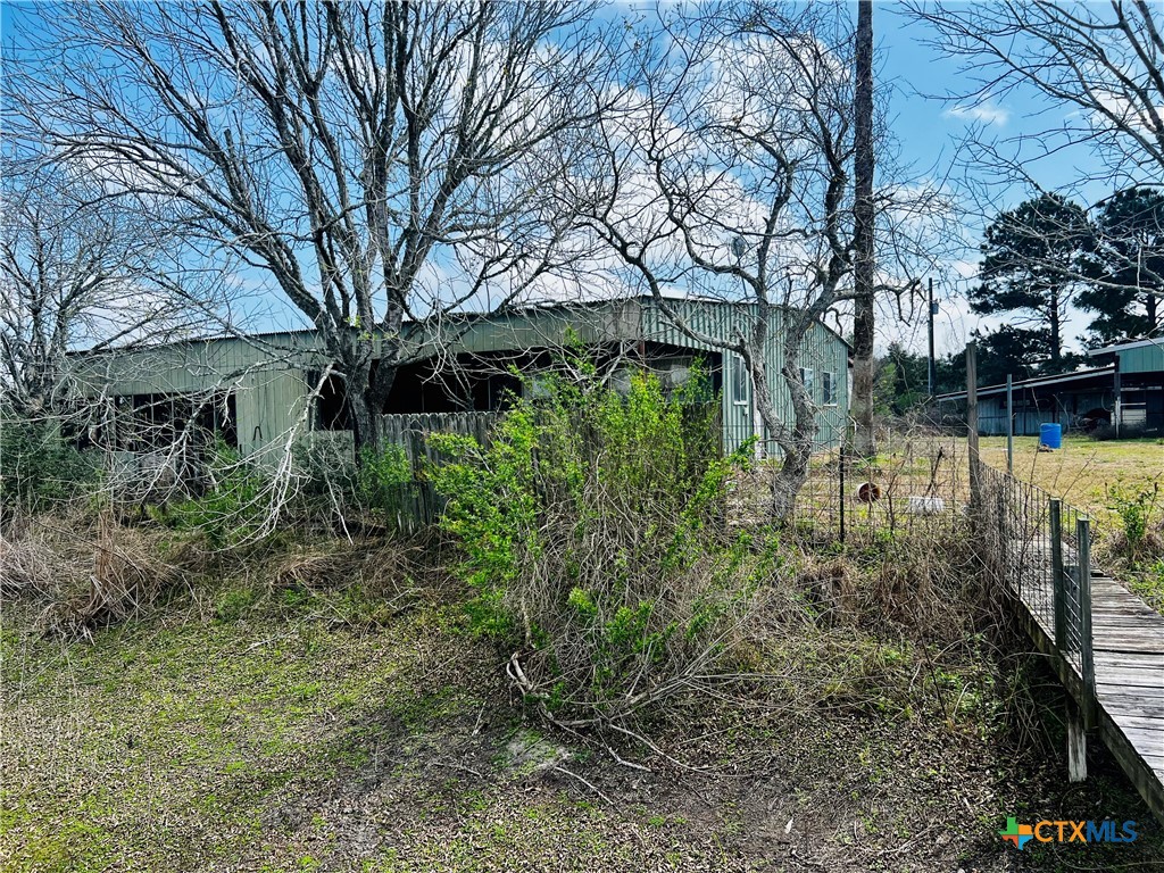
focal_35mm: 26
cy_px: 436
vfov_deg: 53.1
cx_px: 582
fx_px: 874
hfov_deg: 67.3
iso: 50
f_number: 1.5
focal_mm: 5.7
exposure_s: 1/3257
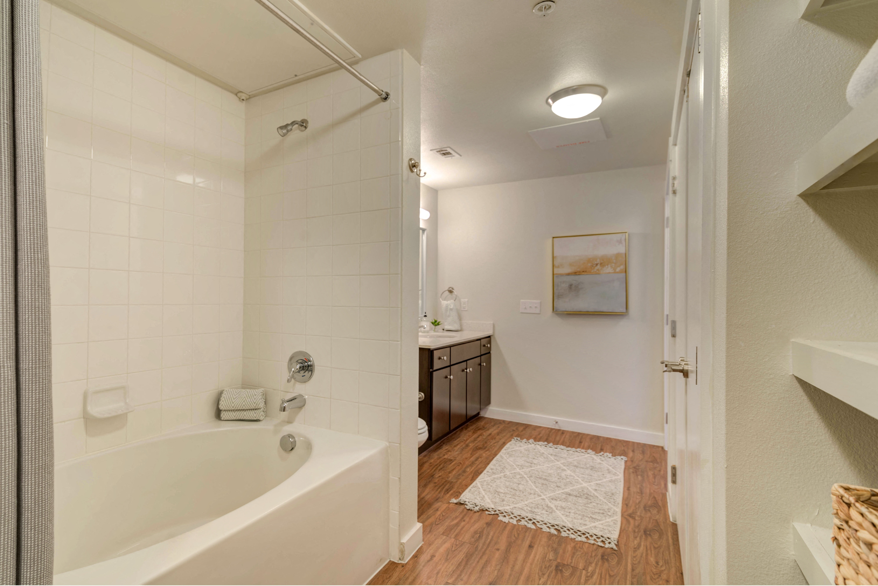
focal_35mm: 16
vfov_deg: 73.8
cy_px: 293
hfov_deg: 96.7
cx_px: 439
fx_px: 390
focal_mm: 16
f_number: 5.6
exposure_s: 1/13
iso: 100
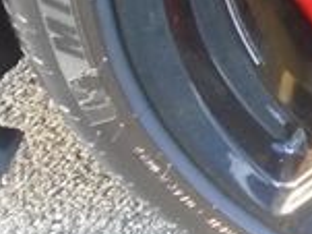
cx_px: 626
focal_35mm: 110
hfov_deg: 14.7
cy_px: -104
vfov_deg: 12.8
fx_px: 991
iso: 400
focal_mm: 4.6
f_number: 3.2
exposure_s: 1/20
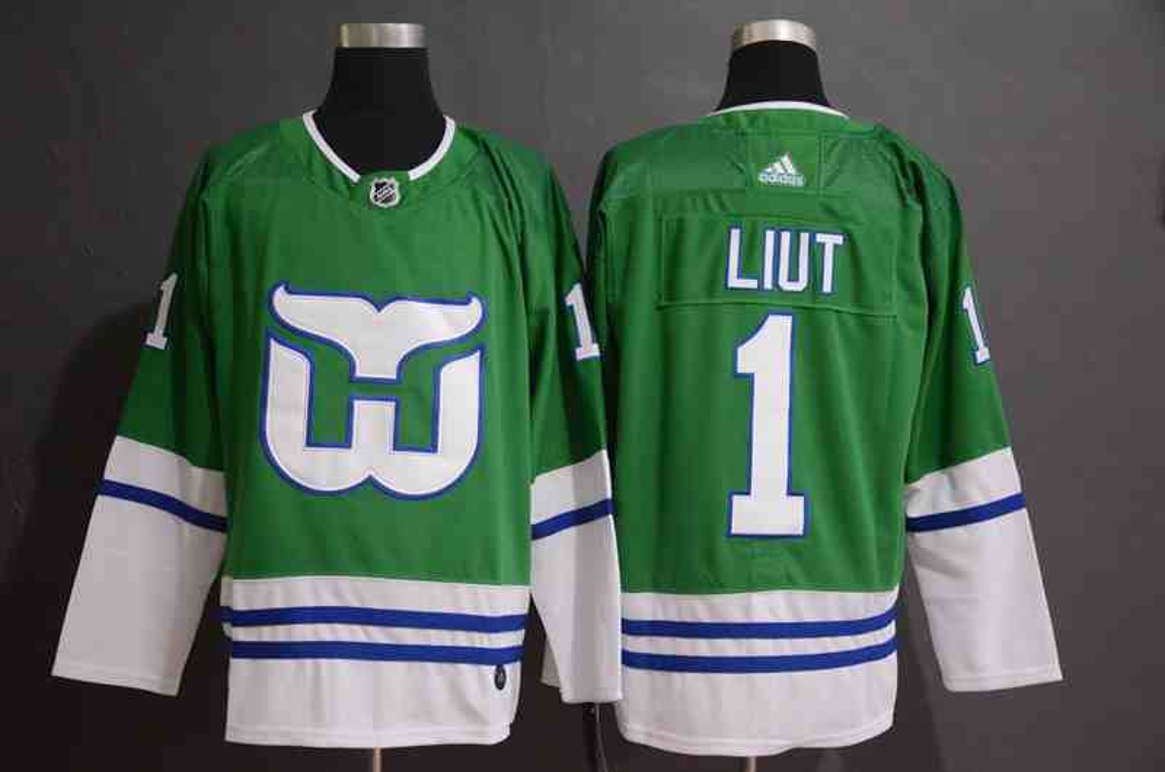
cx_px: 582
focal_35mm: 52
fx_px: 1696
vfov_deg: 25.6
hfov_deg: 37.9
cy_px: 386
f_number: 4.2
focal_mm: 35
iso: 4000
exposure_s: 1/40
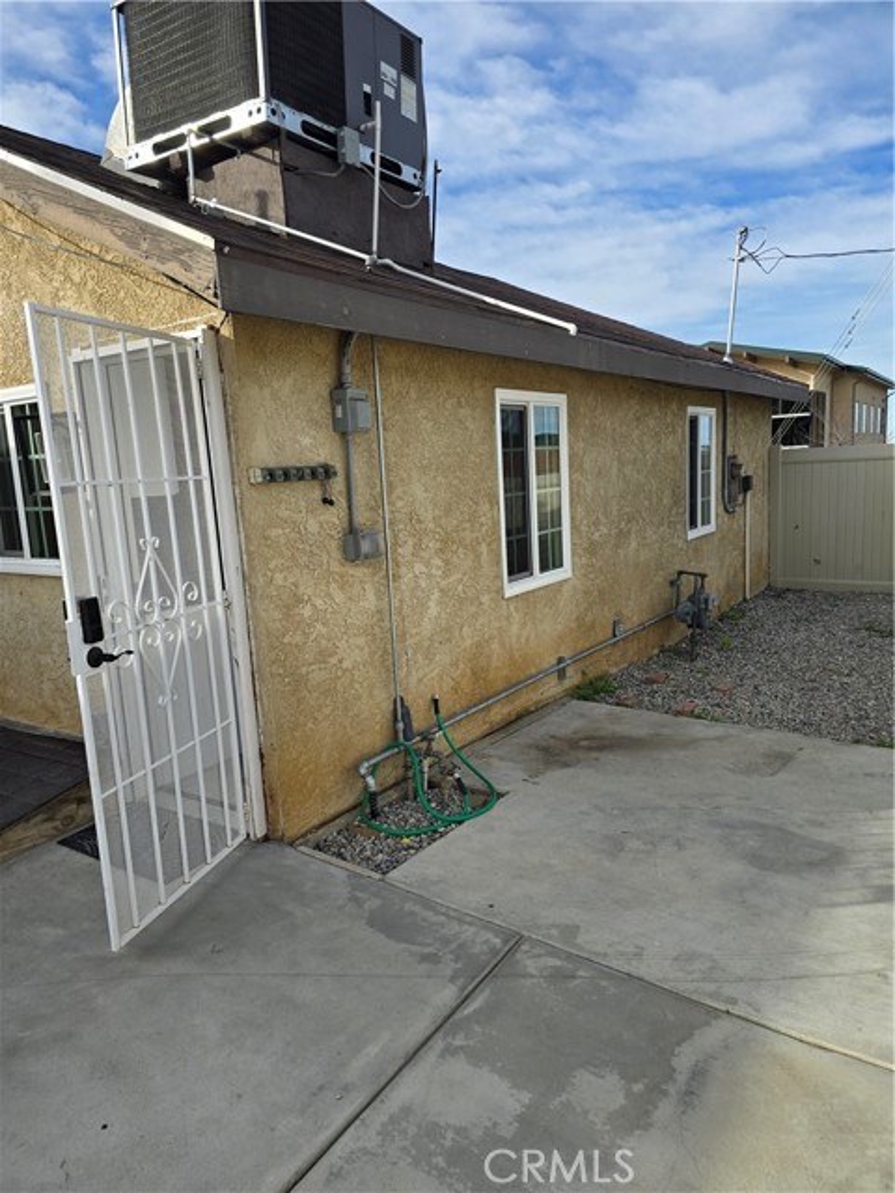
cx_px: 448
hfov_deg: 58.9
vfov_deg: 73.9
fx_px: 793
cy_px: 596
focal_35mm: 23
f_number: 1.7
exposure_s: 1/594
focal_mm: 6.3
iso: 12
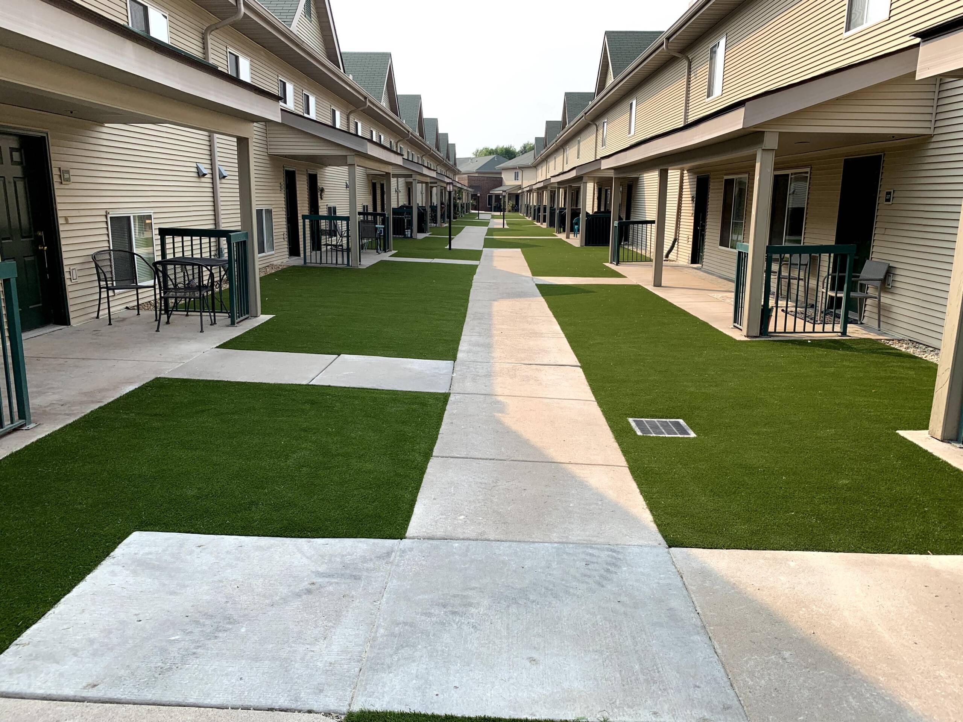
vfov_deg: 53.1
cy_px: 361
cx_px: 482
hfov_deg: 67.3
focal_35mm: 26
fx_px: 723
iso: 25
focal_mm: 4.25
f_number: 1.8
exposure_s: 1/1021
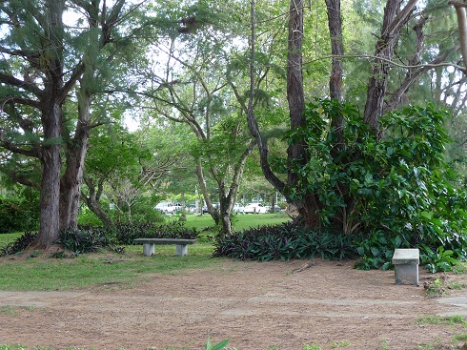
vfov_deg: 30.2
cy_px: 175
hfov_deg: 39.7
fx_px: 647
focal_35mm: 48
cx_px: 234
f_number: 4
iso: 100
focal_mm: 7.1
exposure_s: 1/40
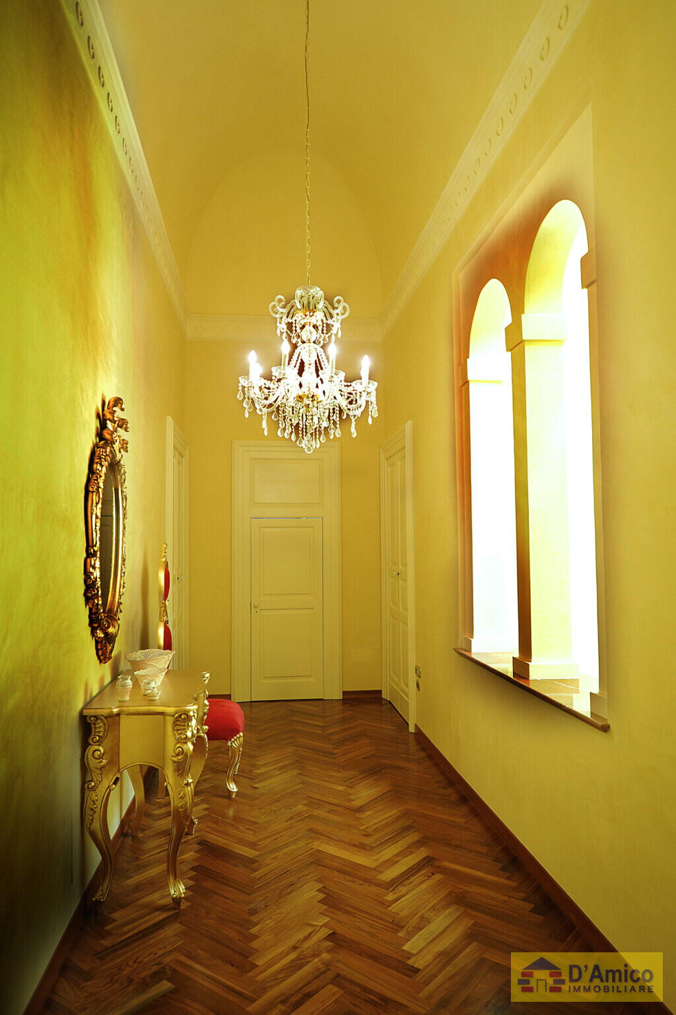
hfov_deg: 53.1
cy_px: 508
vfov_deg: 73.8
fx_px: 677
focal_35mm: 24
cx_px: 338
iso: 400
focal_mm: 24
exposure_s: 1/30
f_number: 3.2
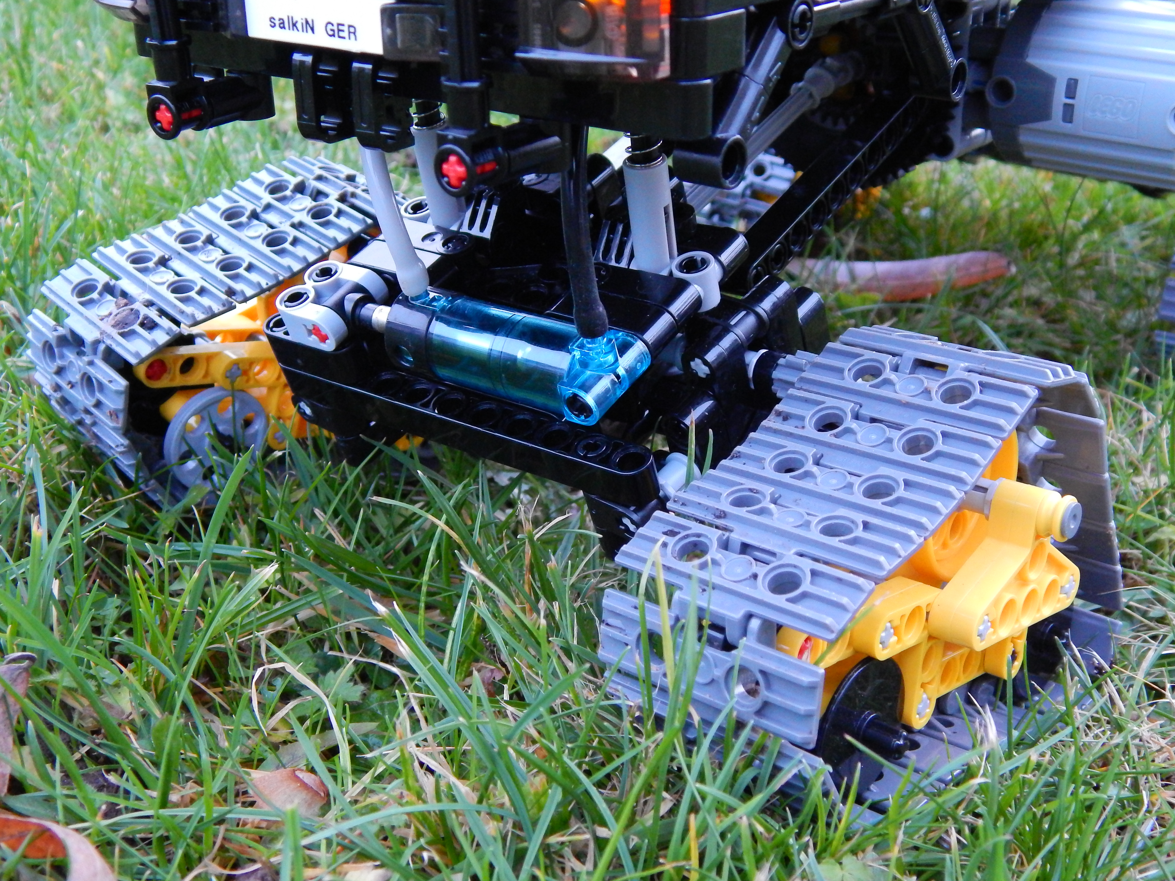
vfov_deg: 33.6
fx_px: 1460
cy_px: 440
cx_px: 588
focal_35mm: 43
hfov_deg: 43.9
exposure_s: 1
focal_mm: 7.7
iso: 800
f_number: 3.6
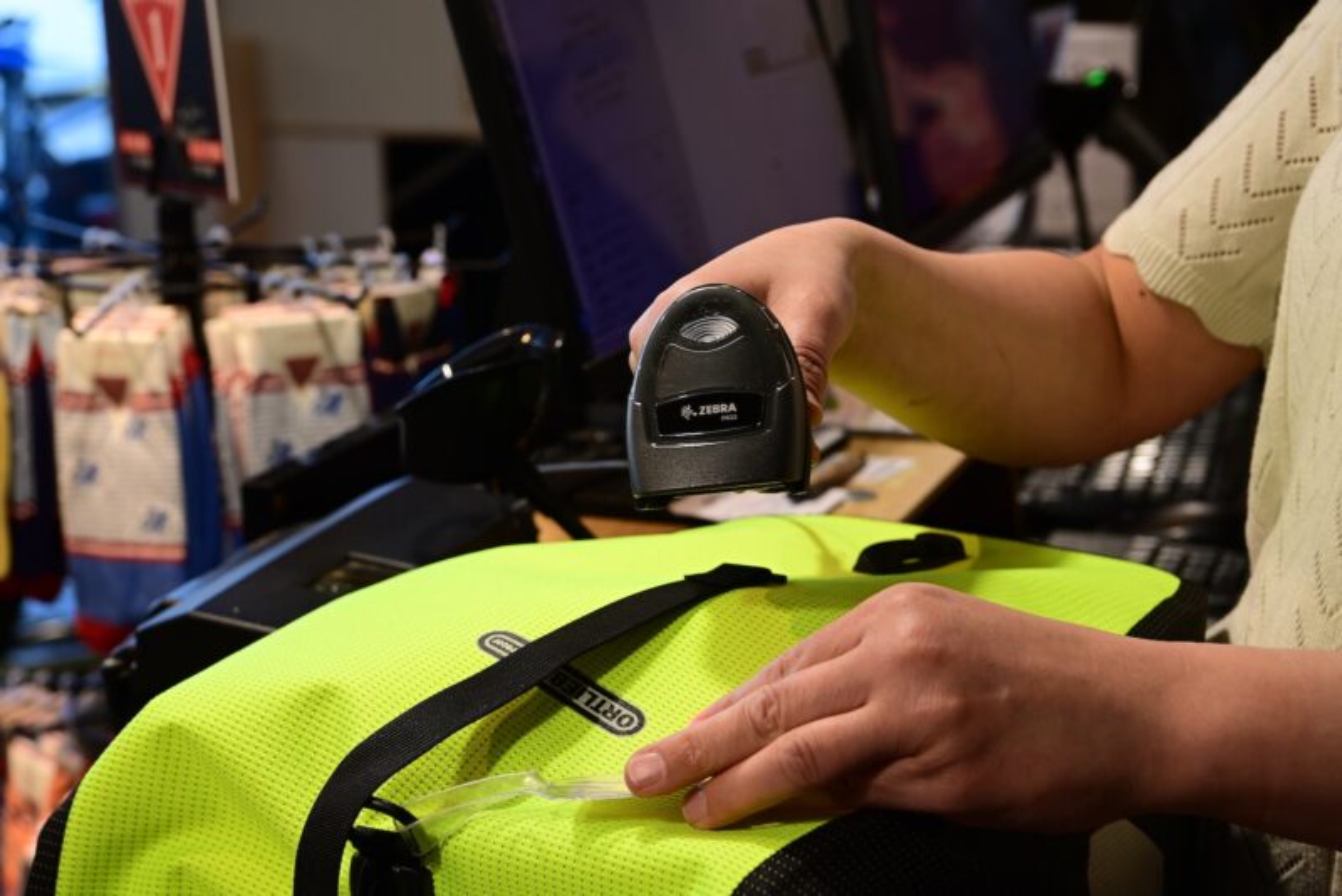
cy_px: 448
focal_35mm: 70
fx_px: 2610
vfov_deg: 19.5
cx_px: 671
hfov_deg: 28.8
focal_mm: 70
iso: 320
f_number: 7.1
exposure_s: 1/40
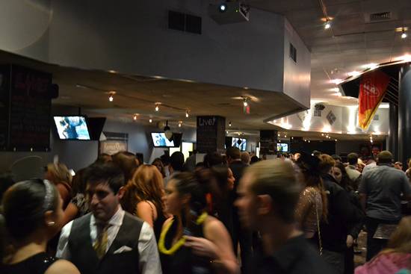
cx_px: 206
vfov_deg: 40.0
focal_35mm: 33
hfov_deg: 57.2
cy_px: 137
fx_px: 377
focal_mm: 22
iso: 3200
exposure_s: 1/10
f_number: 3.8
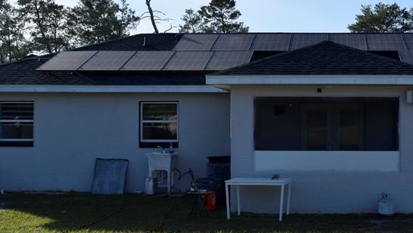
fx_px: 712
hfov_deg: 31.8
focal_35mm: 65
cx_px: 309
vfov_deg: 18.5
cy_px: 112
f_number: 9
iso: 200
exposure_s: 1/320
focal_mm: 22
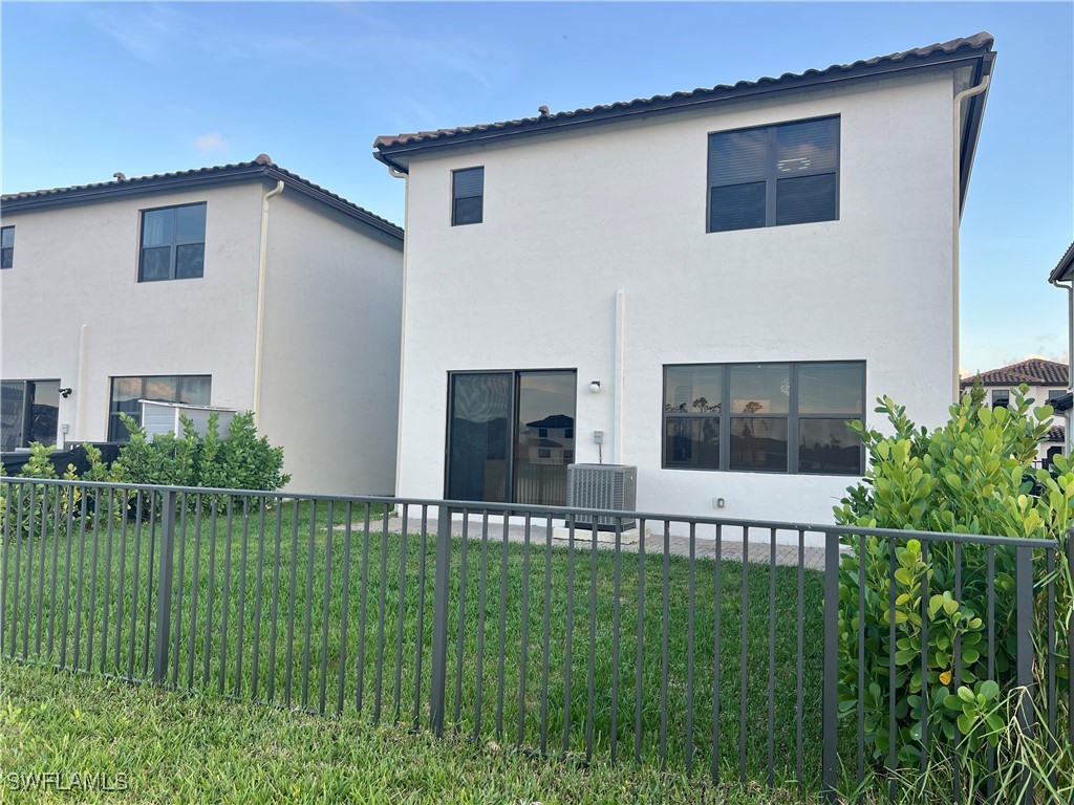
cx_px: 537
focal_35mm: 26
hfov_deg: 67.3
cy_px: 402
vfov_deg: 53.1
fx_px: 807
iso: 40
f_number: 1.5
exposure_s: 1/258
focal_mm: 5.7
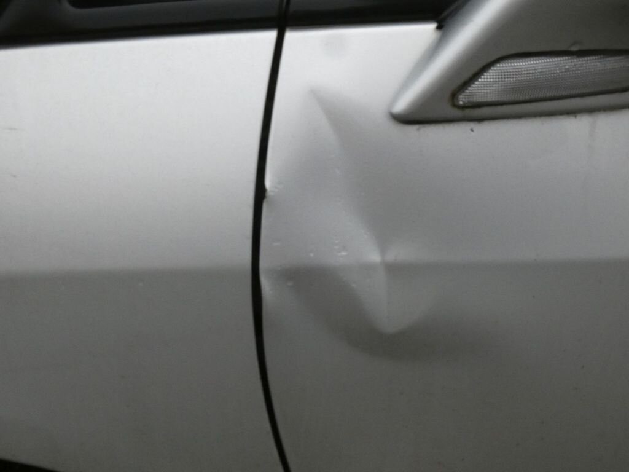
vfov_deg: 39.7
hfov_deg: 51.4
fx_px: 654
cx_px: 314
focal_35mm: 36
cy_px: 236
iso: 500
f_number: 5.6
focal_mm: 6.5
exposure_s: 1/80
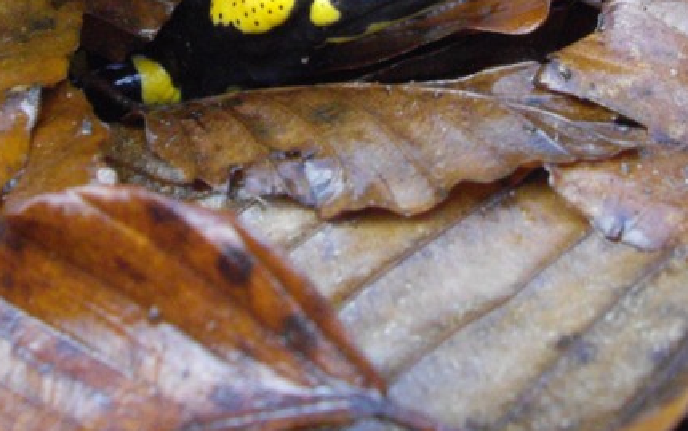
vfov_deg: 16.9
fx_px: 1407
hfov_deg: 27.5
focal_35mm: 75
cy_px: -19
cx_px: 338
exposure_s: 1/80
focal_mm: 7.9
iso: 400
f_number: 2.8
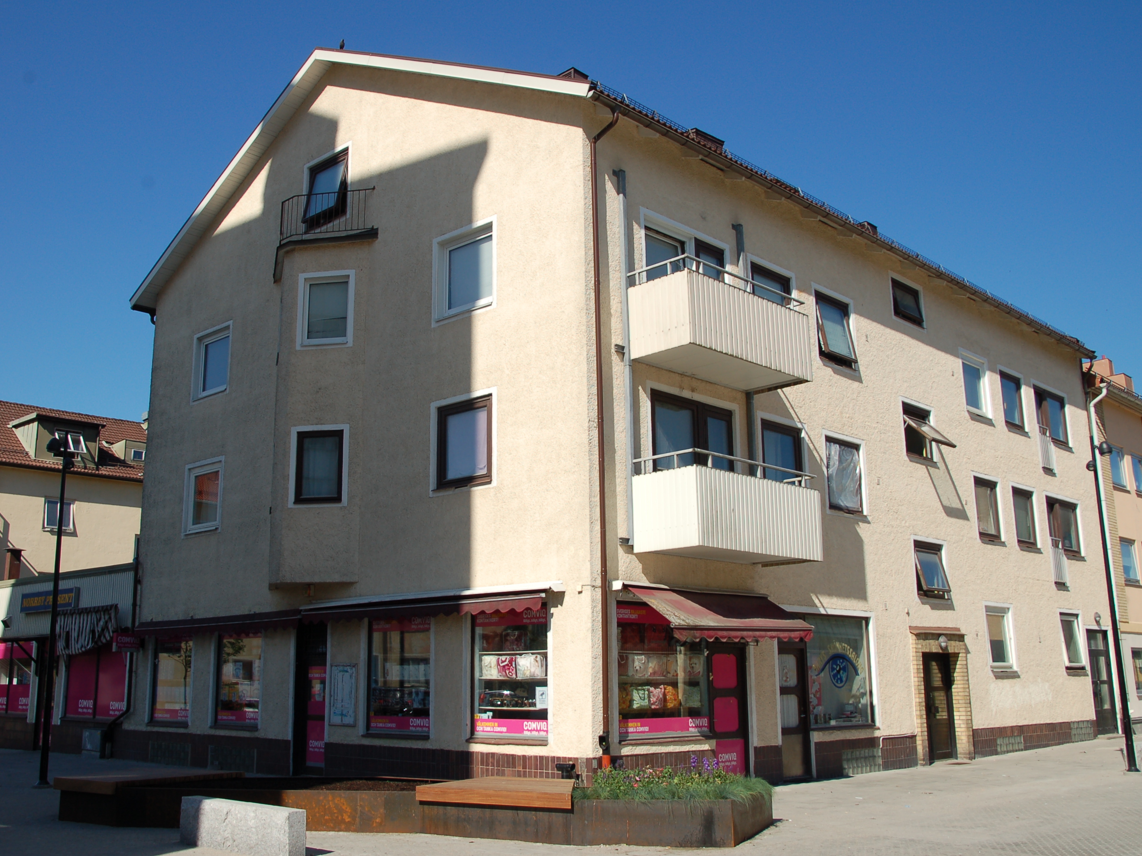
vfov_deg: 41.2
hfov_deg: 53.2
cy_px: 423
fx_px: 1140
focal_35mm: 35
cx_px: 521
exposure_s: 1/400
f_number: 10
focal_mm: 21
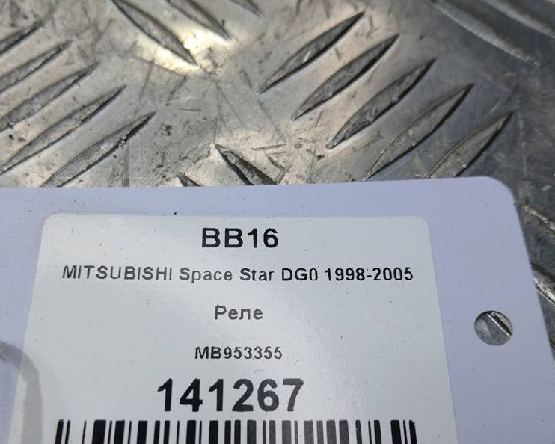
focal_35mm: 35
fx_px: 575
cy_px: 282
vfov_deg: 41.9
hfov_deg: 51.5
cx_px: 254
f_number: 1.8
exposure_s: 1/100
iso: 20
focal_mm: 3.98
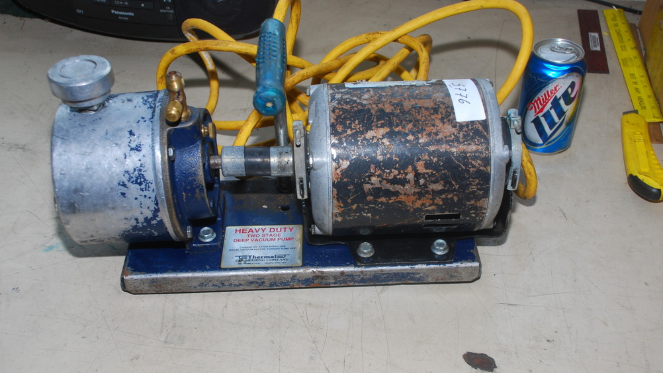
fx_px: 791
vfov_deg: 26.5
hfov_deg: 45.5
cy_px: 191
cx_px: 325
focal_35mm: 45
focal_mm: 28
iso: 200
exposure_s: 1/60
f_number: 5
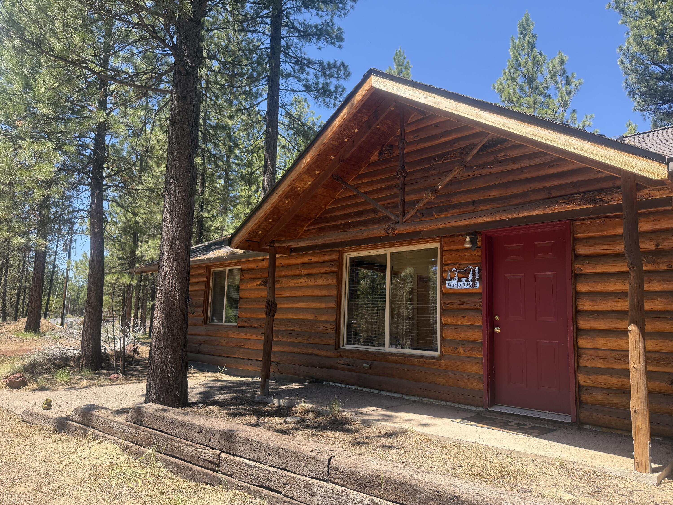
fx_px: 467
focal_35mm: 24
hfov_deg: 71.6
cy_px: 252
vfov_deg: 56.8
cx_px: 336
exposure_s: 1/1091
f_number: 1.78
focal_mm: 6.76
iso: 100
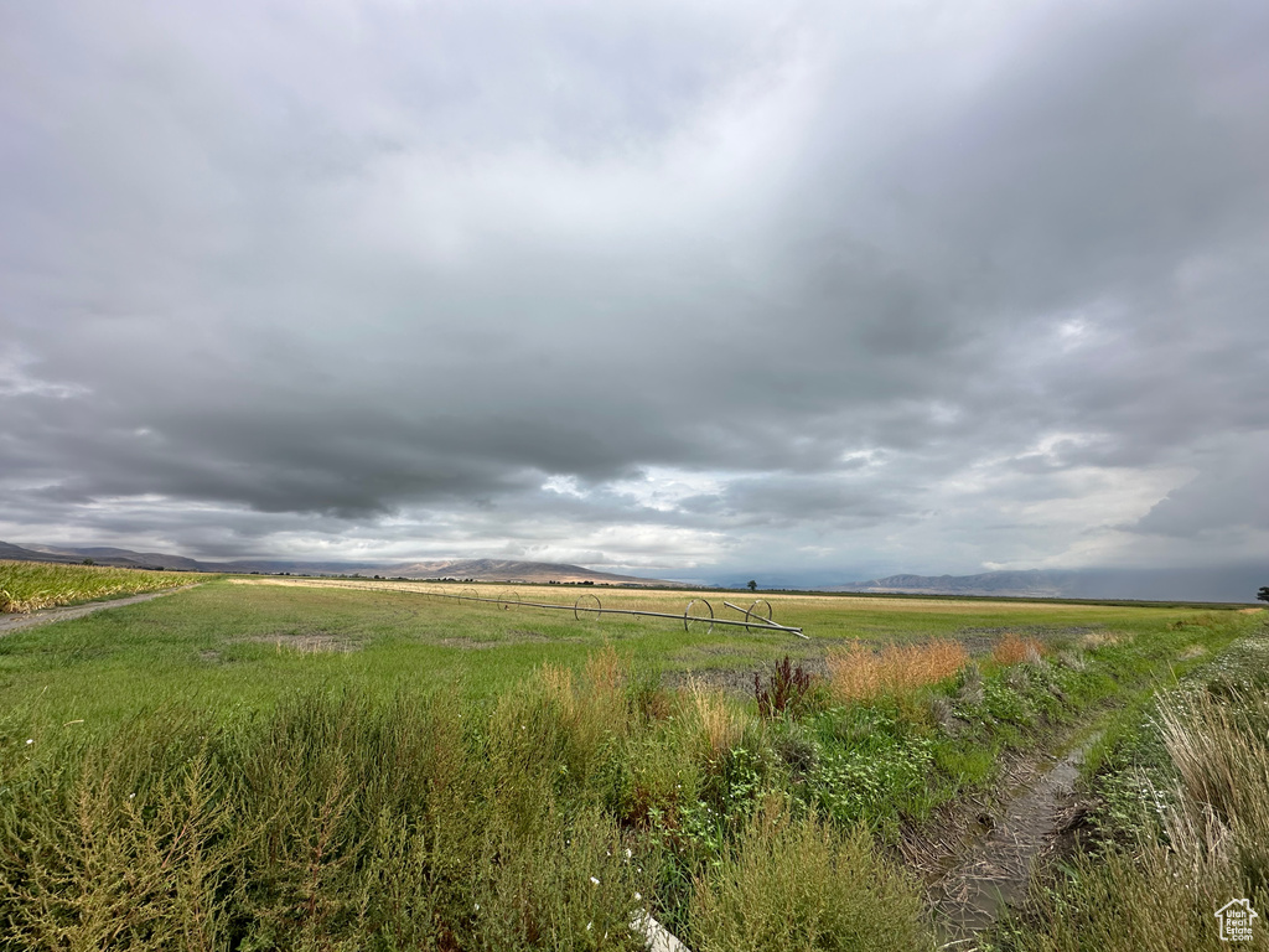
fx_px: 513
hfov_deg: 102.1
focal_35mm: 14
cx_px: 634
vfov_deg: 85.7
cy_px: 476
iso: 50
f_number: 2.2
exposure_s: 1/3861
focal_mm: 2.22
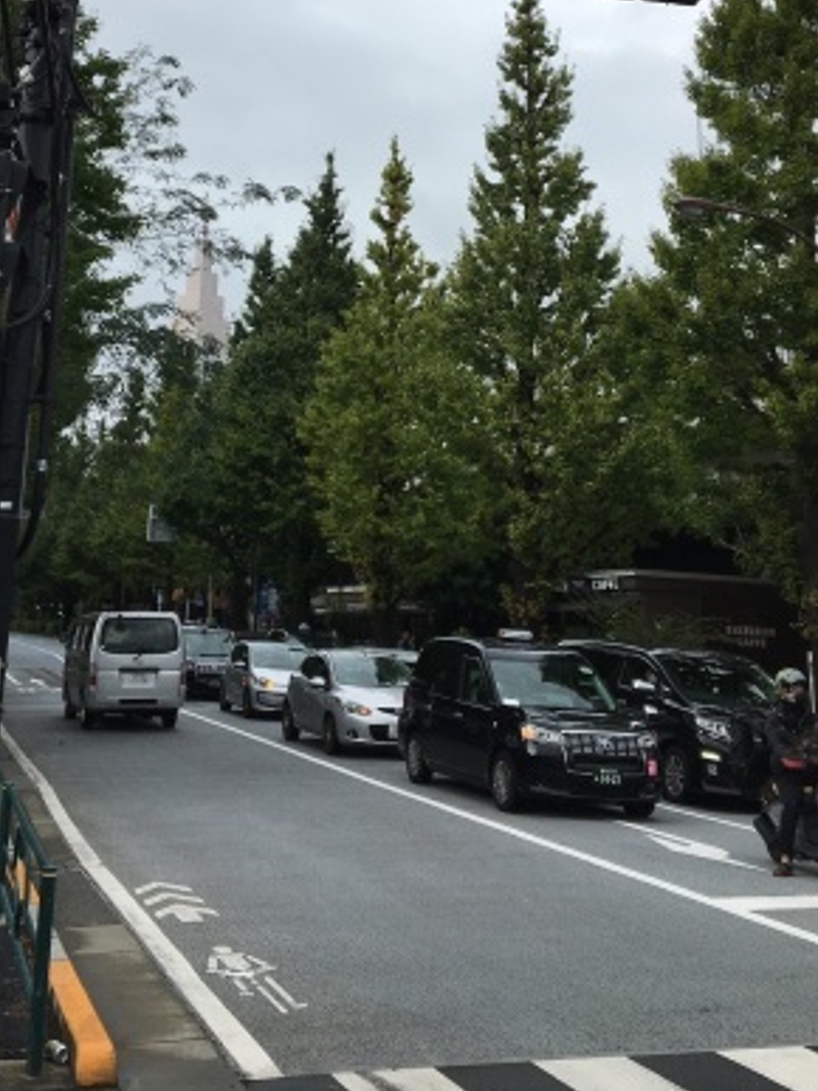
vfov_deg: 40.8
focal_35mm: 45
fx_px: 1419
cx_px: 327
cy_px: 262
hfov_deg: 32.1
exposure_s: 1/1637
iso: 25
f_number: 2.2
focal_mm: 4.15
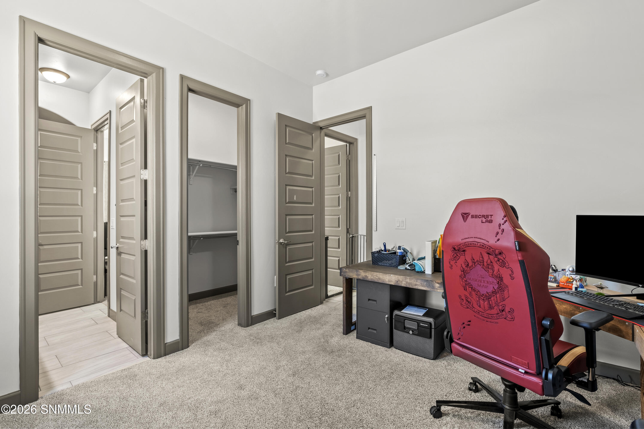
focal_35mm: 16
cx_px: 322
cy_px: 214
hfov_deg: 96.7
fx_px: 286
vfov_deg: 73.7
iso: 125
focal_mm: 16
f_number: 8
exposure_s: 1/80
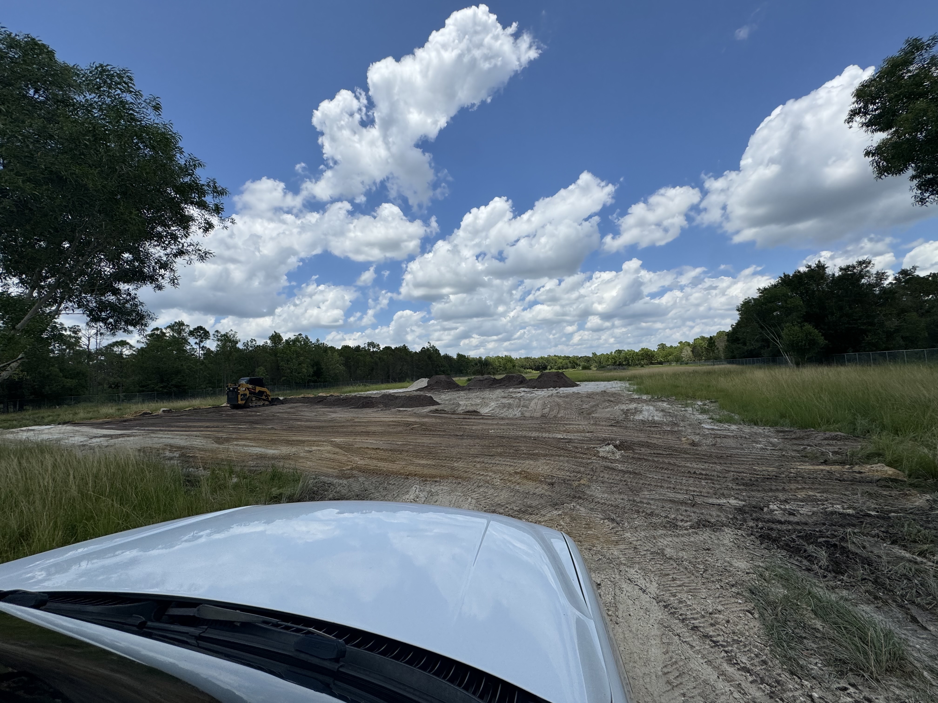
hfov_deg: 102.1
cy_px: 352
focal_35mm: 14
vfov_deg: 85.7
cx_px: 469
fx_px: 379
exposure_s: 1/3546
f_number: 2.2
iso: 50
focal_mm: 2.22
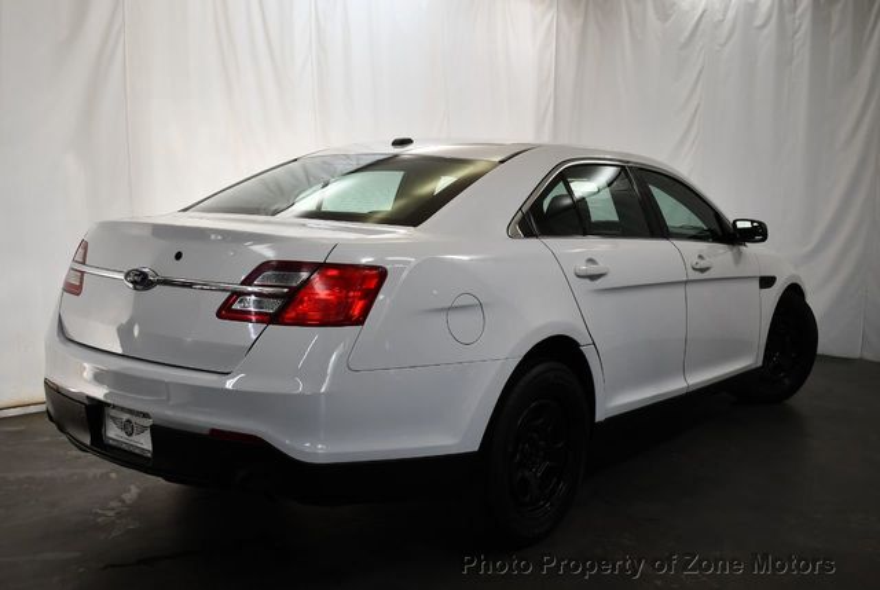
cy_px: 295
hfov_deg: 48.4
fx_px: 979
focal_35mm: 40
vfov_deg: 33.5
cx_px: 440
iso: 400
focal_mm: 20
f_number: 3.5
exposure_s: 1/250
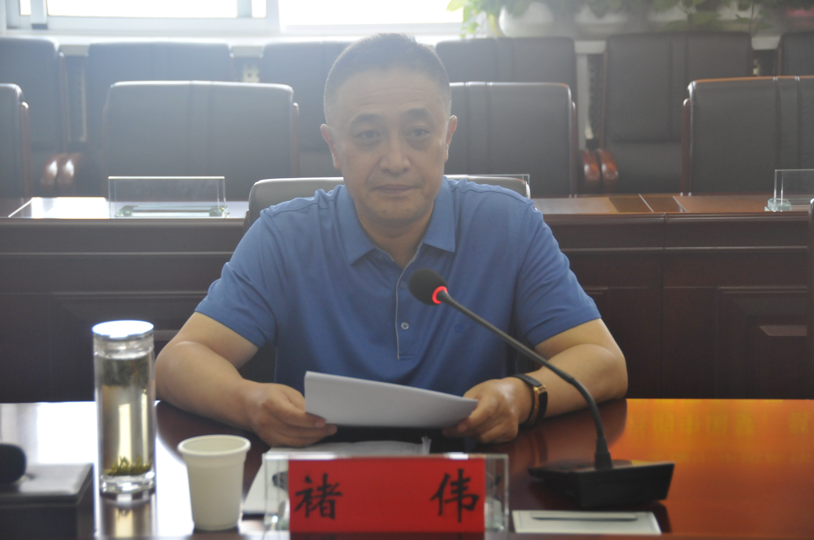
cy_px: 270
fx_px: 2100
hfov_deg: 21.9
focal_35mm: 93
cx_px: 407
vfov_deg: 14.7
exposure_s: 1/125
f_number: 5.6
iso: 1000
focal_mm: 62
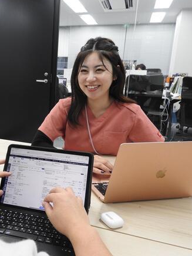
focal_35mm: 33
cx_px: 35
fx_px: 244
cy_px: 125
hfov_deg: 40.9
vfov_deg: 55.3
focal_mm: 4.3
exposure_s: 1/60
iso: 320
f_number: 3.3
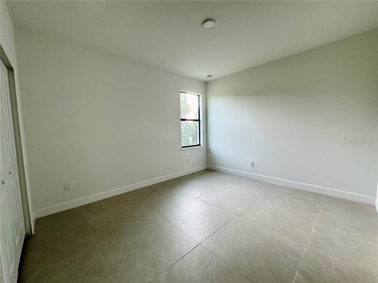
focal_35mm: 14
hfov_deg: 102.1
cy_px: 142
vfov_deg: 85.7
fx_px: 153
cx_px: 189
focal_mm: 2.22
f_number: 2.2
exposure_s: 1/120
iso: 160
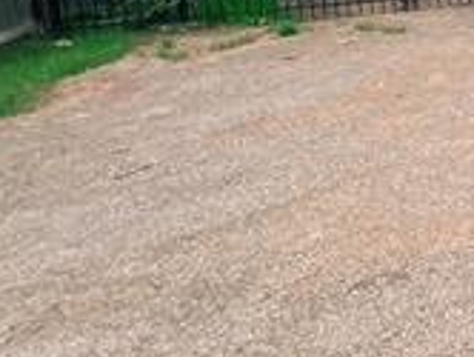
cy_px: -66
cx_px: 839
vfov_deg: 26.2
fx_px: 686
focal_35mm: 50
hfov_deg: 22.7
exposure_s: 1/107
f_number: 1.8
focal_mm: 1.57
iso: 32
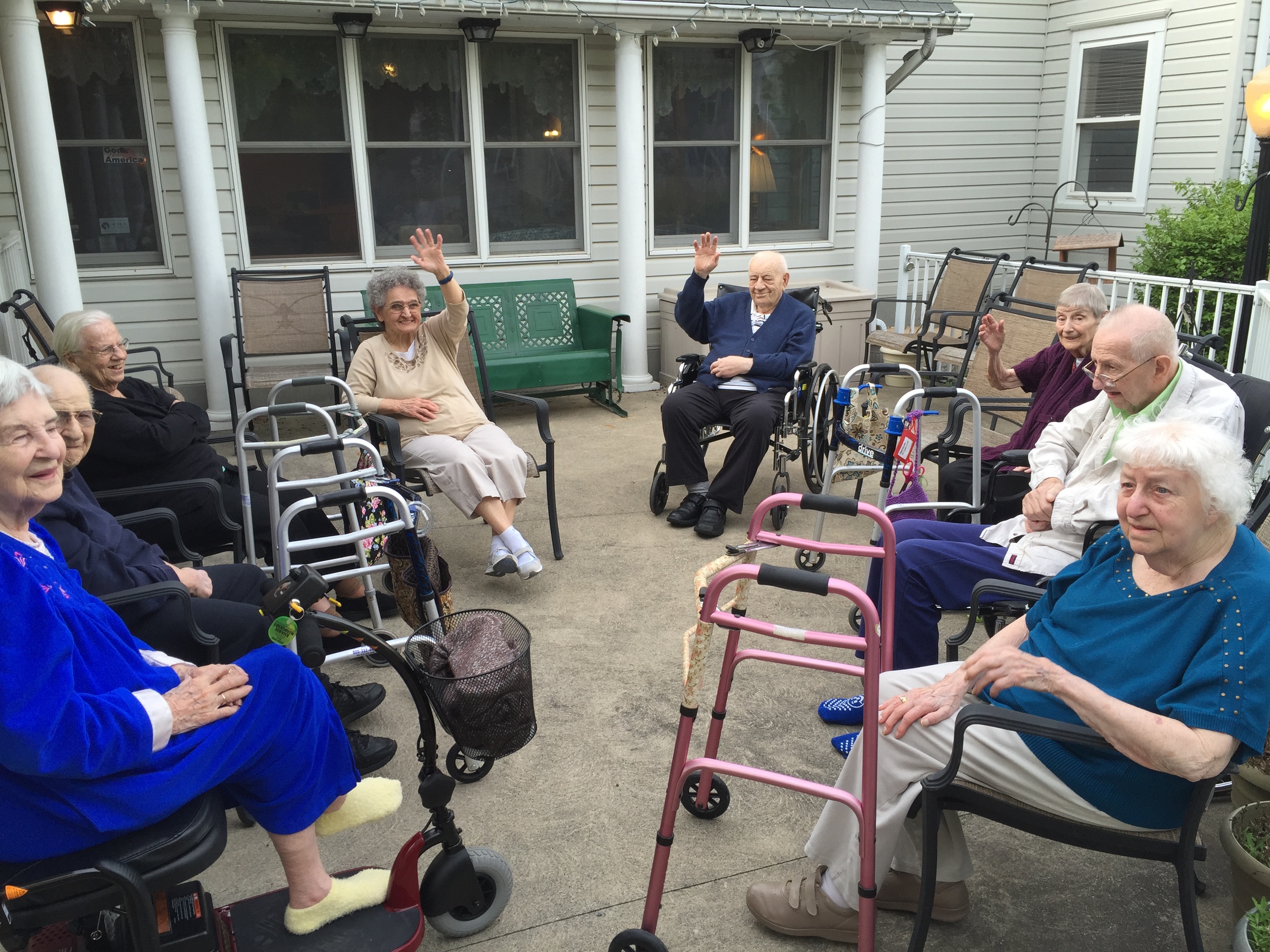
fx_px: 1064
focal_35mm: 29
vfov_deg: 48.2
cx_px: 635
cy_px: 476
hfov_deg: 61.7
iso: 32
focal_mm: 4.15
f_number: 2.2
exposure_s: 1/151
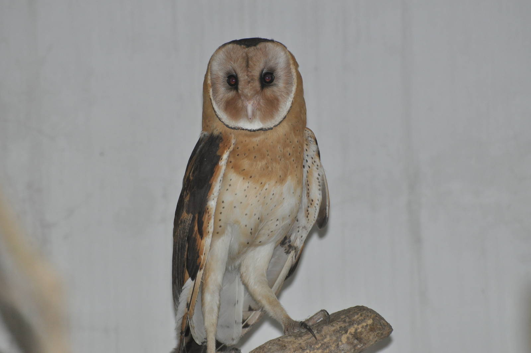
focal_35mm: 300
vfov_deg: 4.6
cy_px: 176
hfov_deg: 6.9
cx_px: 266
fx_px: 4420
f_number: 5.3
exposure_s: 1/60
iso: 800
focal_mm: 200
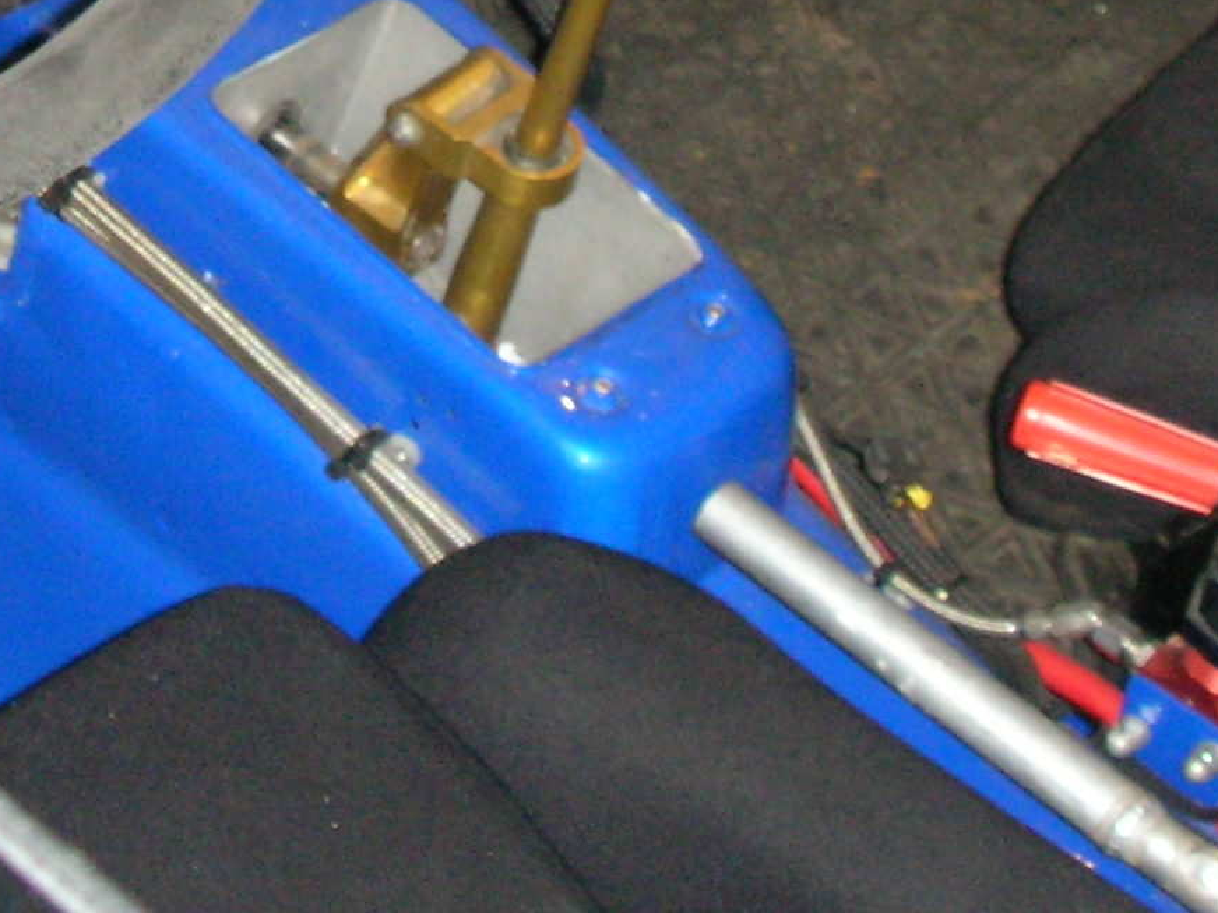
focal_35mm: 104
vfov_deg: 13.8
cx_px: 342
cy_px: -232
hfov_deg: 18.8
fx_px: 3659
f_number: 3
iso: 200
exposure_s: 1/60.1
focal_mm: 5.8
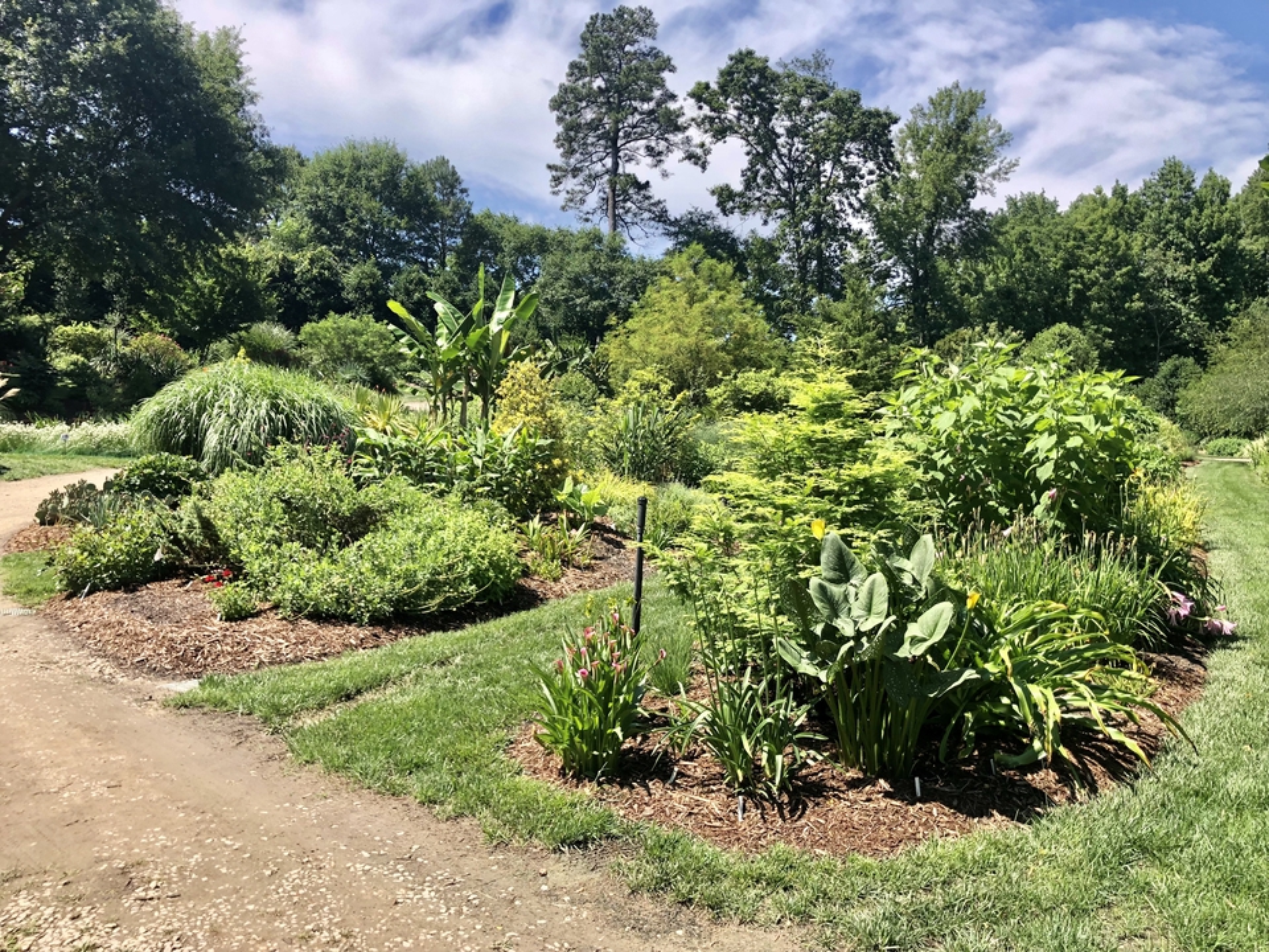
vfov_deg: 49.7
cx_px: 634
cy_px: 476
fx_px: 1026
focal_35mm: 28
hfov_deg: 63.4
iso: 20
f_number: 1.8
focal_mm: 3.99
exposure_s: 1/1056
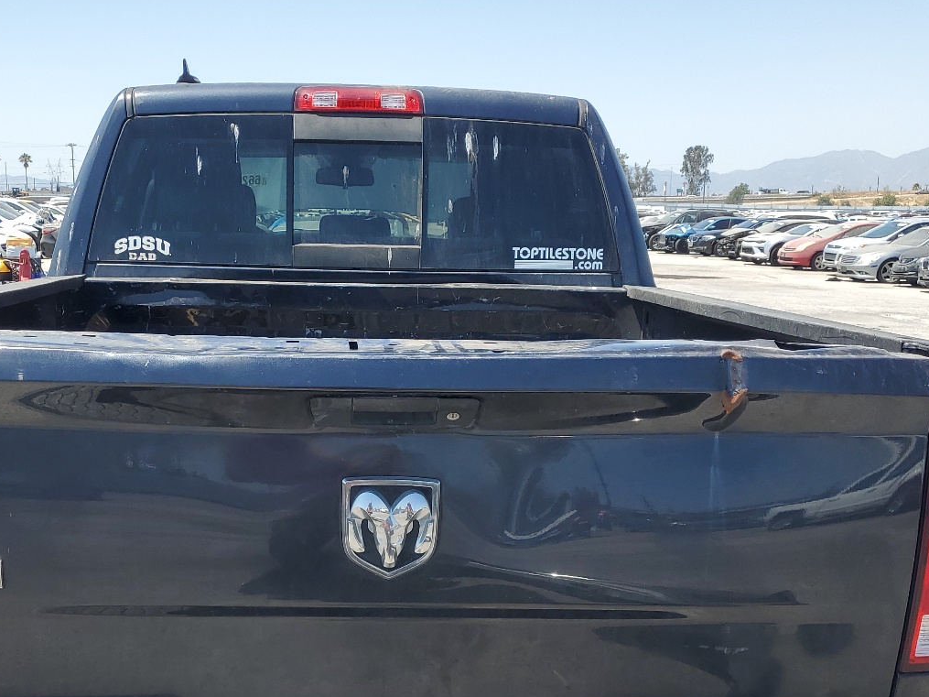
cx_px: 353
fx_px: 1100
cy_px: 524
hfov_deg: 45.4
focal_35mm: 41
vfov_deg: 34.4
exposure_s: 1/1667
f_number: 1.5
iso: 50
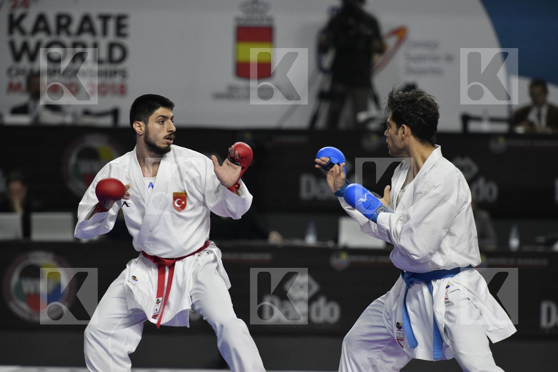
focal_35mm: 280
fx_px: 4340
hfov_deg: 7.4
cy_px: 186
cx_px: 279
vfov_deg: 4.9
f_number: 4
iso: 2000
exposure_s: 1/1000
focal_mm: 280
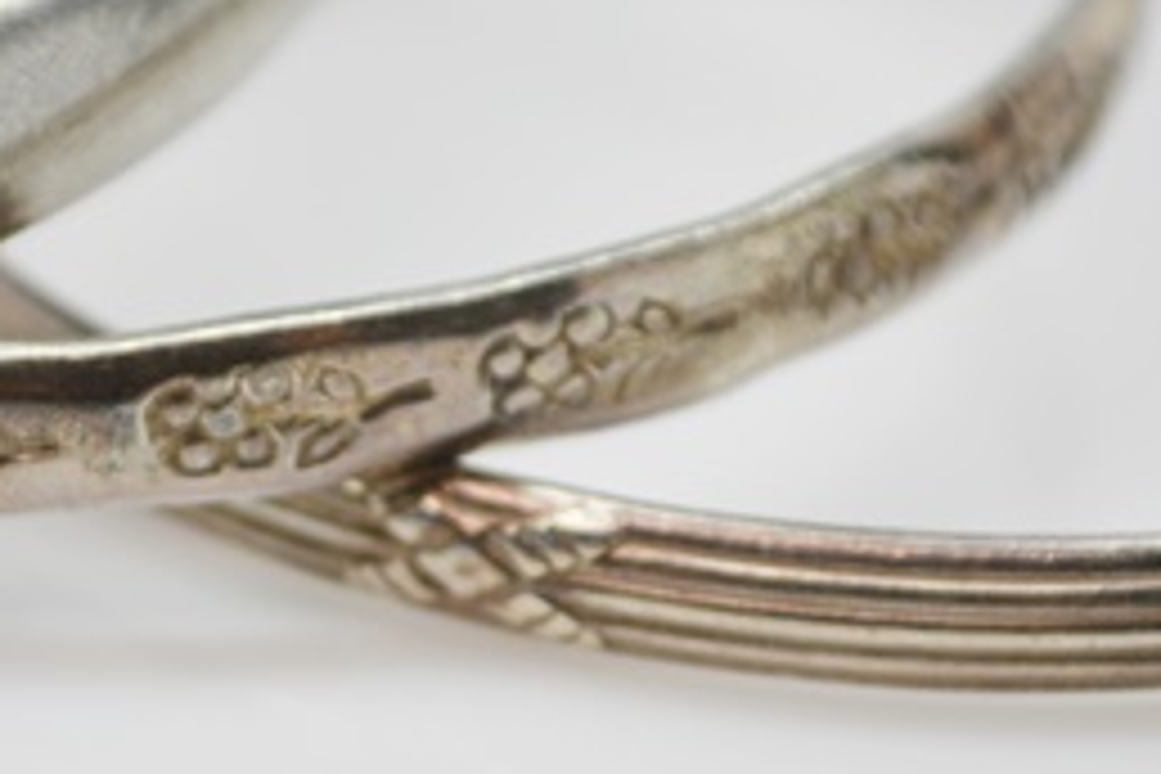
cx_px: 396
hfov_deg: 10.7
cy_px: 441
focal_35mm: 192
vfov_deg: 7.1
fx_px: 6197
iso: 250
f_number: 5.6
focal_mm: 55
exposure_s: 1/125
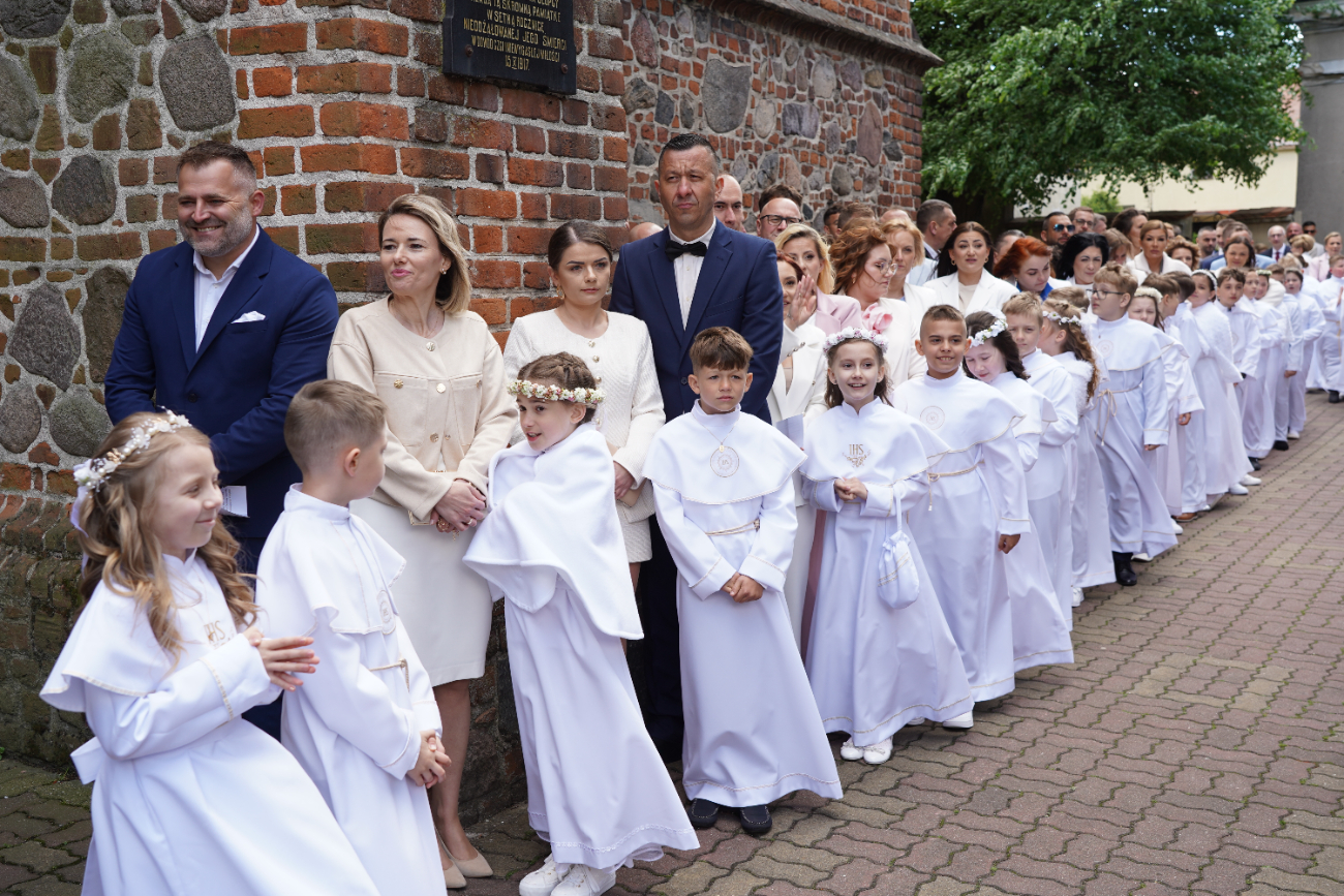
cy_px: 448
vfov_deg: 35.1
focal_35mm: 38
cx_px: 672
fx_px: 1419
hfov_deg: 50.7
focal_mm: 38
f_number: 5.6
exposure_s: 1/100
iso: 160
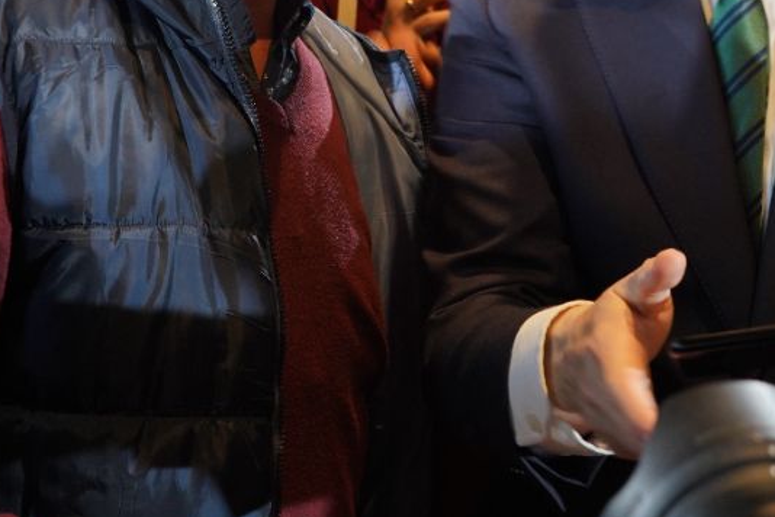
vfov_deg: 14.2
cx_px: 527
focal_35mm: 95
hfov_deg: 21.4
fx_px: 2045
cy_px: 5
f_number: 5.6
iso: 1250
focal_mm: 39
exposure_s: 1/100
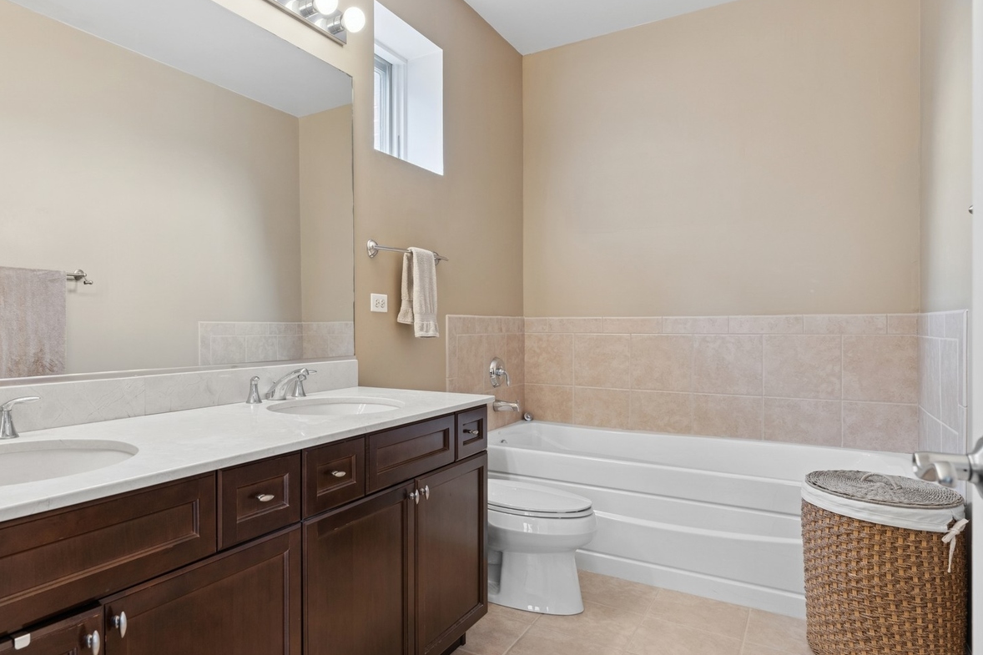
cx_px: 357
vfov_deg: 57.2
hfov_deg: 76.9
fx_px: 601
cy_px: 336
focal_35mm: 22
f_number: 8
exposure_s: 1/25
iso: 320
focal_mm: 16
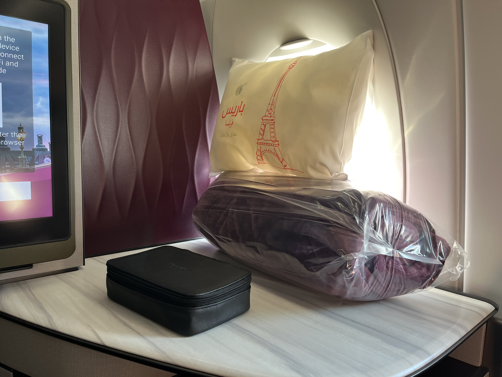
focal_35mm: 26
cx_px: 251
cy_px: 188
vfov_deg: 53.1
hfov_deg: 67.3
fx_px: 377
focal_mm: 5.1
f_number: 1.6
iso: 80
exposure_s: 1/95
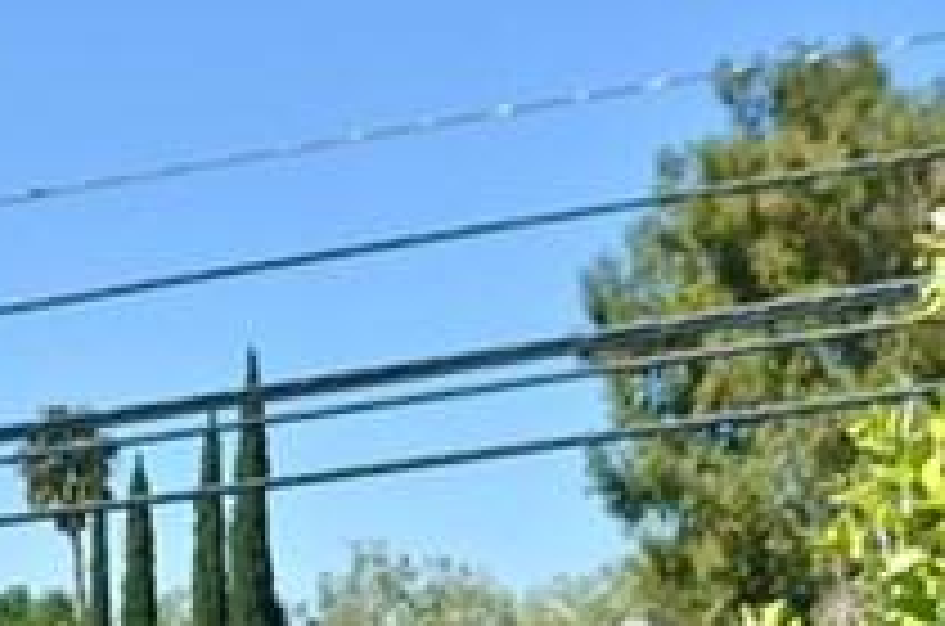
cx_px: 230
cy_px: 730
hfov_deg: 14.0
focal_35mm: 146
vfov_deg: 9.2
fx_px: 3824
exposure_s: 1/1250
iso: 100
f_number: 3.8
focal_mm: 20
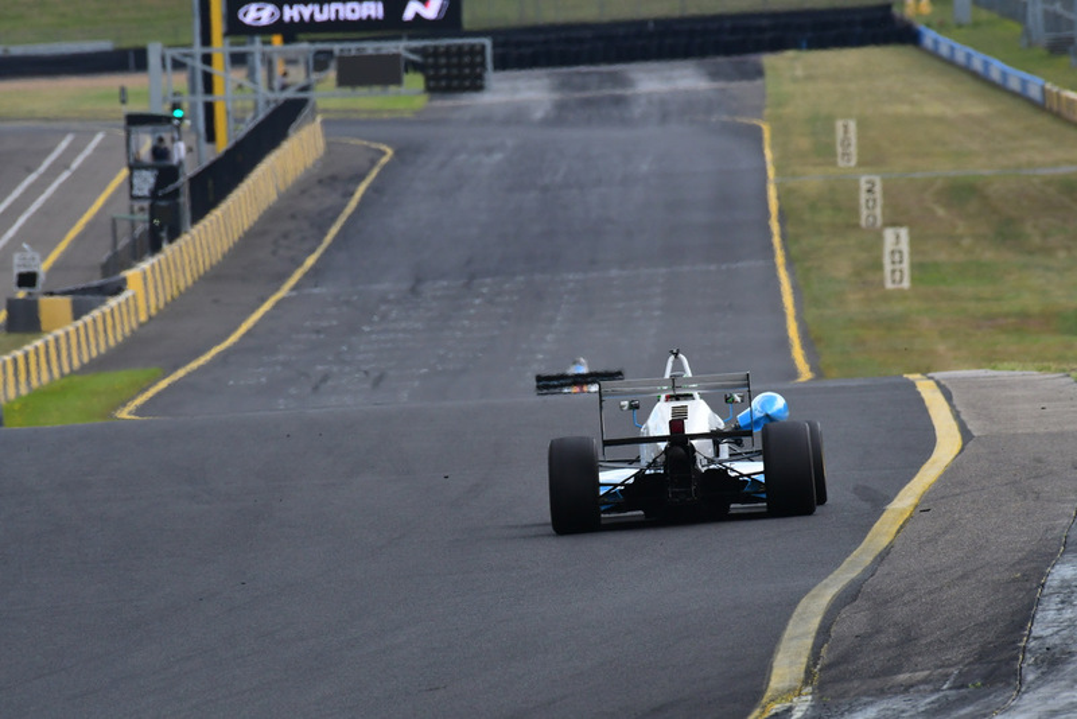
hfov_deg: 2.7
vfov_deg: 1.8
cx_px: 538
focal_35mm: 750
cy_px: 360
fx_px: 22444
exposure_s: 1/640
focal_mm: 500
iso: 1000
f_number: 11
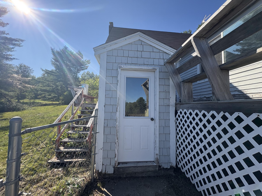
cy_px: 98
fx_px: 106
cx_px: 131
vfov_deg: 85.7
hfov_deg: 102.1
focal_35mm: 14
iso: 50
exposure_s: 1/1217
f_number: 2.2
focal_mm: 2.22
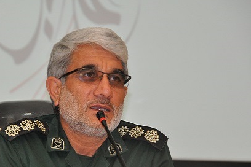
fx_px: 1616
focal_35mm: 232
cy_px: 117
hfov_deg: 8.9
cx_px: 87
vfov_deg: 5.9
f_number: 5.3
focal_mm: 105
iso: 1600
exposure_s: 1/60
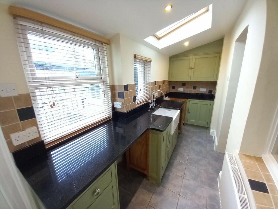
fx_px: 104
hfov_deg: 106.2
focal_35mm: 13
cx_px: 139
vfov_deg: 89.9
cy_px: 104
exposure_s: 1/33.3
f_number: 2.2
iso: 160
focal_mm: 1.13
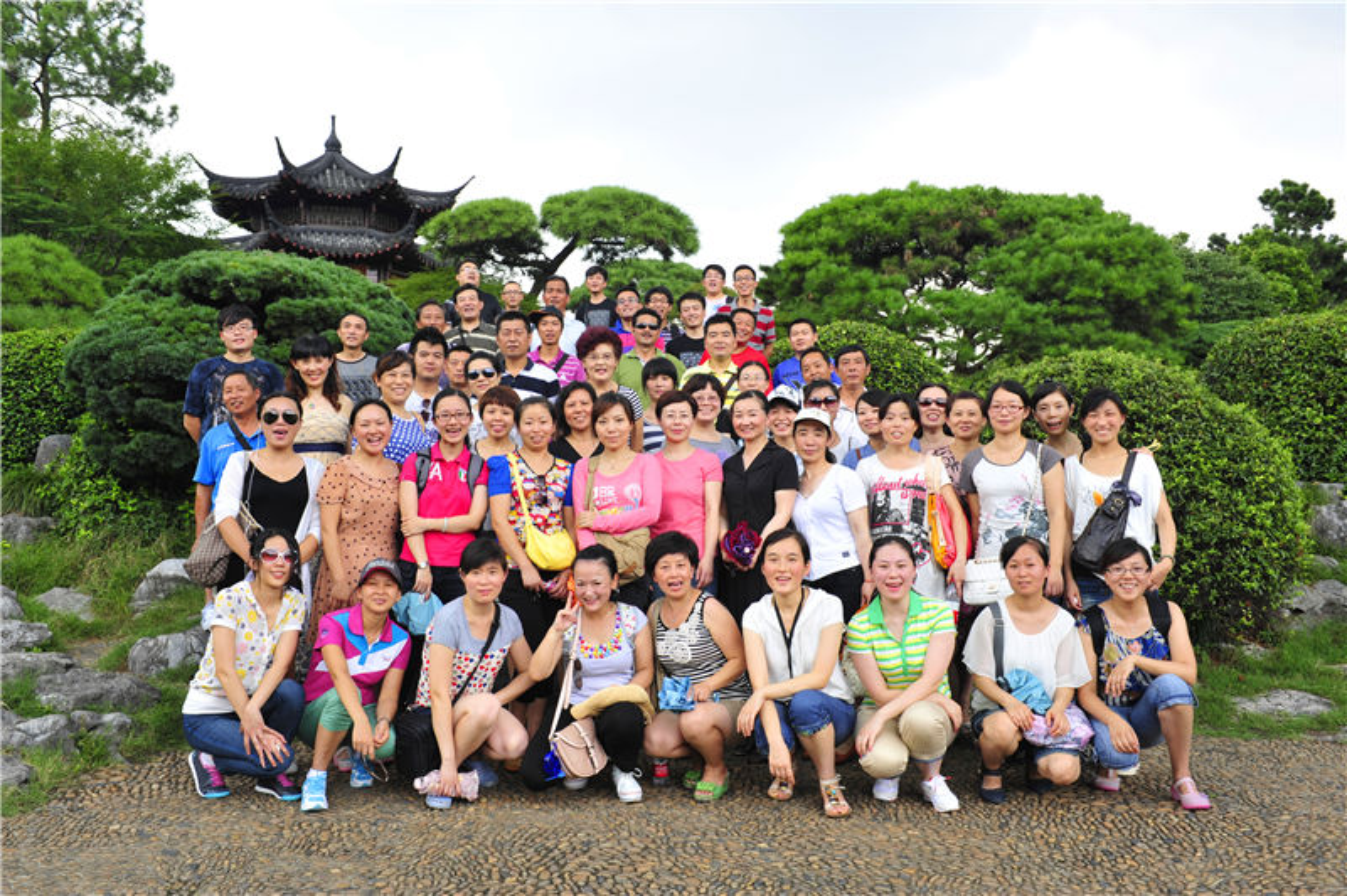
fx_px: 1196
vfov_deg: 41.0
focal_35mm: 32
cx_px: 674
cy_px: 448
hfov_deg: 58.8
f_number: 8
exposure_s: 1/40
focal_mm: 32
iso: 200
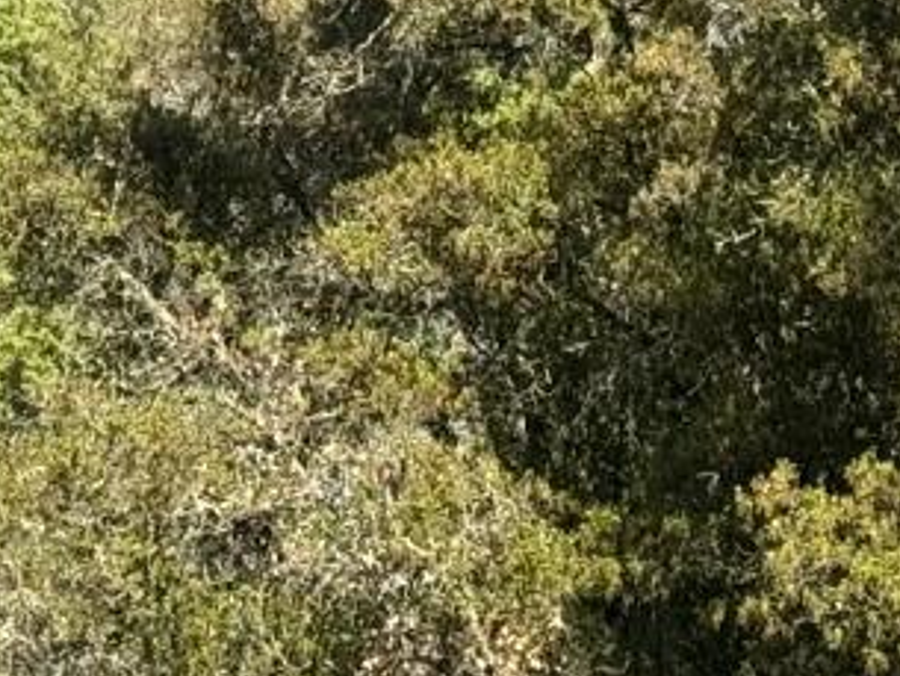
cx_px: -325
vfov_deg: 6.1
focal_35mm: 236
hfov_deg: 8.3
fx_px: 6138
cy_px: -911
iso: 64
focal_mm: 6.76
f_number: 1.78
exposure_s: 1/2717
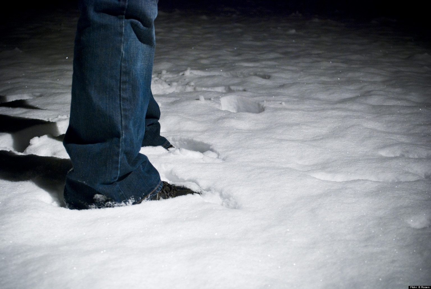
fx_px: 629
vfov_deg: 25.8
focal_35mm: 52
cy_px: 144
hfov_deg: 37.8
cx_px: 216
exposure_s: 1/10
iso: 800
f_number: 5.3
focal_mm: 35
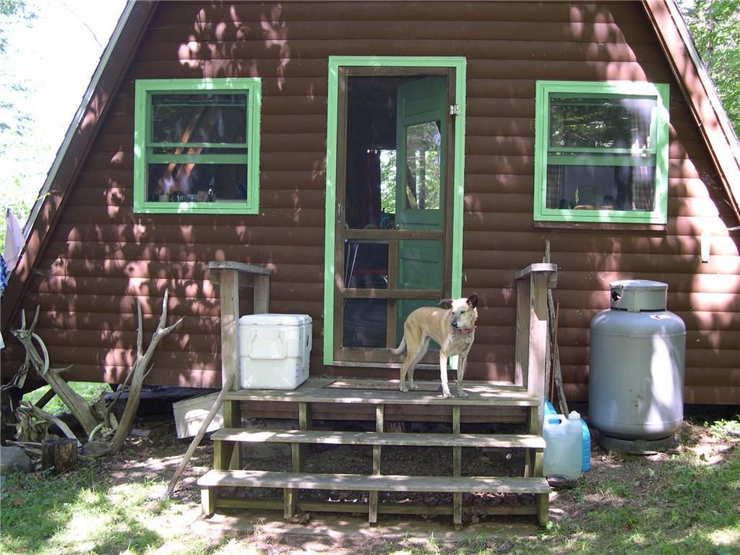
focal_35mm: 38
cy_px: 278
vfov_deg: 37.7
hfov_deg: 49.0
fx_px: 812
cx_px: 370
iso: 100
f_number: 2.8
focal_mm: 8
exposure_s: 1/30
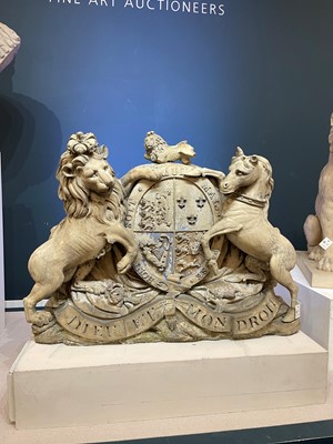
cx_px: 166
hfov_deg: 54.9
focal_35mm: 25
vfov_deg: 69.4
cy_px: 222
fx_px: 321
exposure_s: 1/50
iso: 80
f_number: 1.6
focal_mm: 5.1
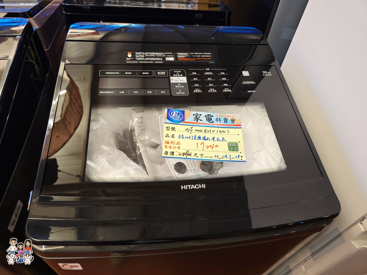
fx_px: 244
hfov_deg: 73.9
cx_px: 184
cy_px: 138
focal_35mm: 23
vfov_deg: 58.9
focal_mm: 6.3
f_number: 1.7
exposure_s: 1/32.6
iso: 250
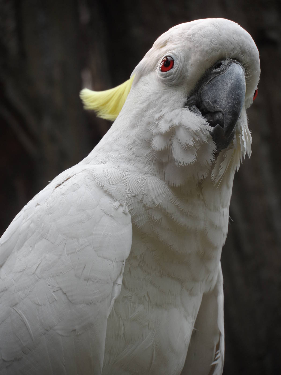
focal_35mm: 306
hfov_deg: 4.9
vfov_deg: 6.5
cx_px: 140
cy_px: 188
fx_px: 3312
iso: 80
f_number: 5.2
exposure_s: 1/180
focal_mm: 49.7
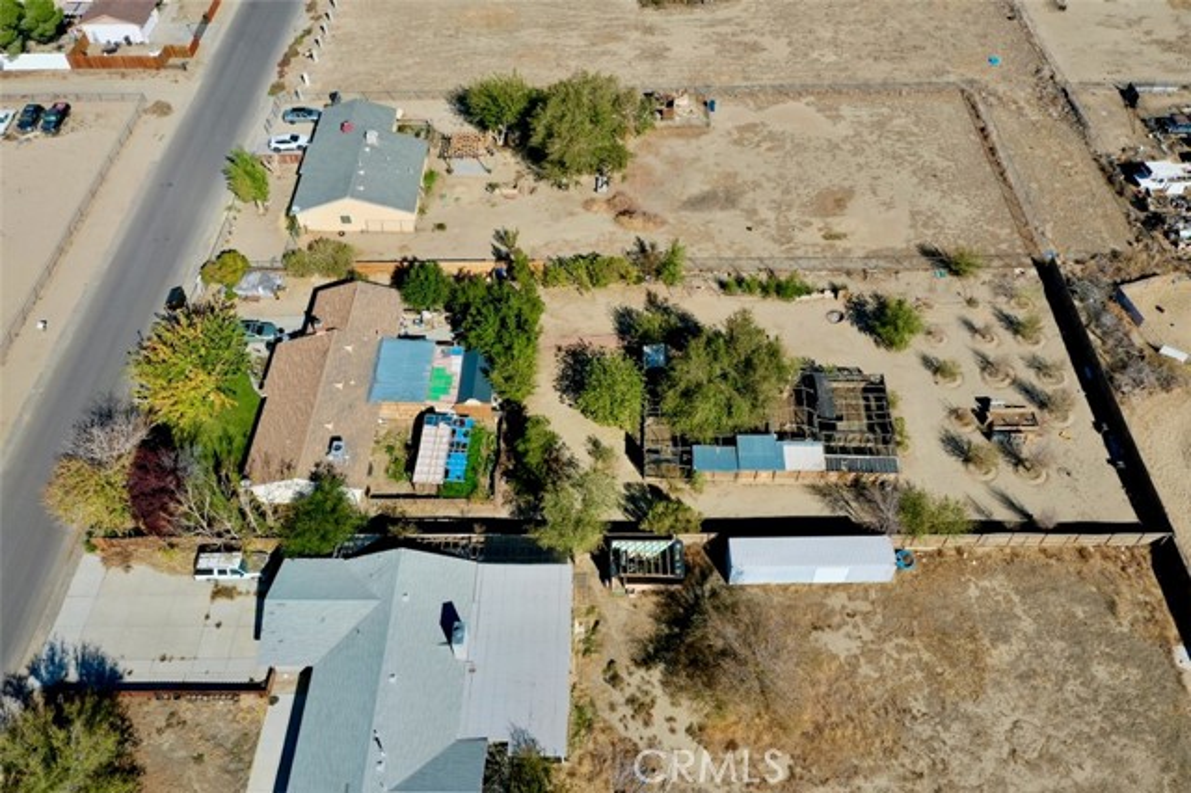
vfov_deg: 46.4
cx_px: 596
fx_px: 926
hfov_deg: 65.5
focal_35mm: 28
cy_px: 396
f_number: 6.3
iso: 100
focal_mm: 10.26
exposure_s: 1/800
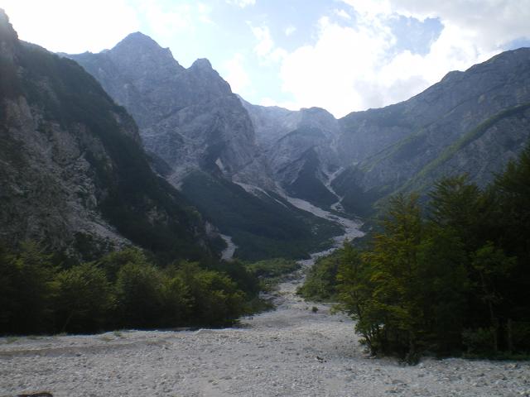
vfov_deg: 37.7
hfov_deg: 49.0
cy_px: 198
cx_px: 265
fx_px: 582
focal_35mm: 38
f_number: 4.6
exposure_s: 1/400
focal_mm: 6.3
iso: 64
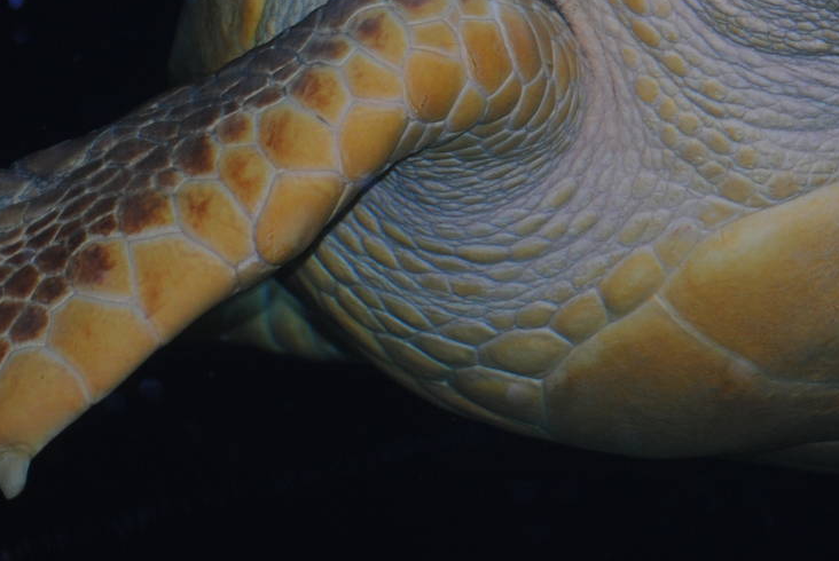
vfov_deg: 5.8
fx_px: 5507
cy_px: -25
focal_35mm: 236
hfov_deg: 8.7
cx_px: 752
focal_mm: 72
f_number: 4.2
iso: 200
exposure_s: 1/60
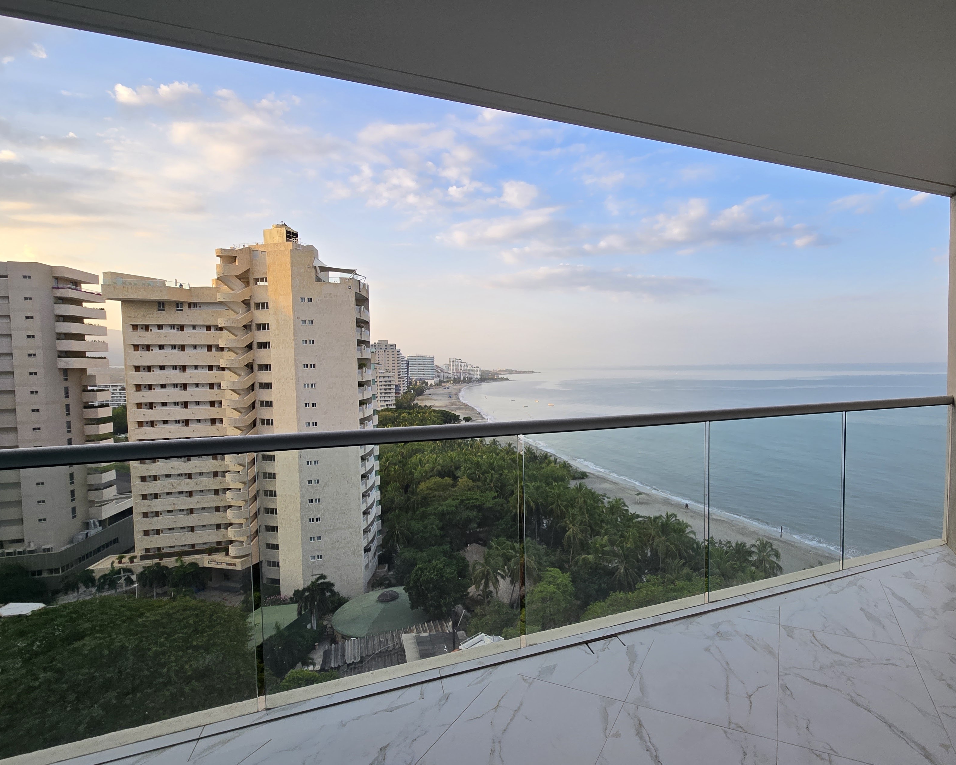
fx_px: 453
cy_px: 385
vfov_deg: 80.4
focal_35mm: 16
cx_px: 586
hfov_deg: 91.6
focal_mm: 2.2
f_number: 2.2
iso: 50
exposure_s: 1/507
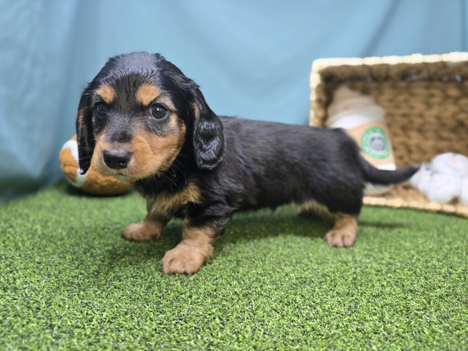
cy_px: 176
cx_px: 234
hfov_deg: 73.9
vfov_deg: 58.9
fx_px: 311
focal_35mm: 23
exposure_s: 1/240
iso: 400
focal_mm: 6.3
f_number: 1.7
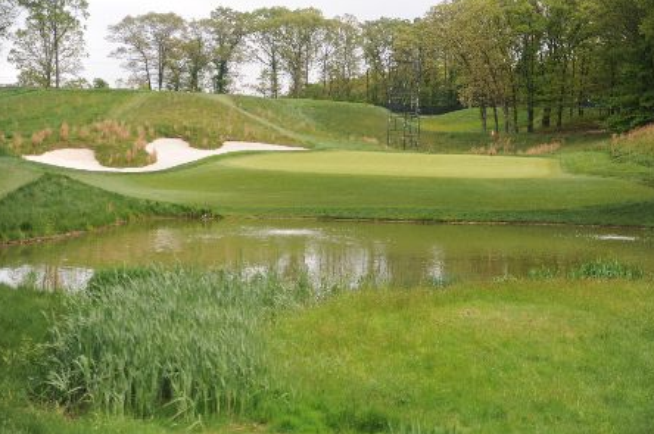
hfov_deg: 30.1
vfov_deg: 20.3
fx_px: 1216
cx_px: 339
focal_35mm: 67
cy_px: 201
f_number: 2.8
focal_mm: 62
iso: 1250
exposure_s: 1/8000
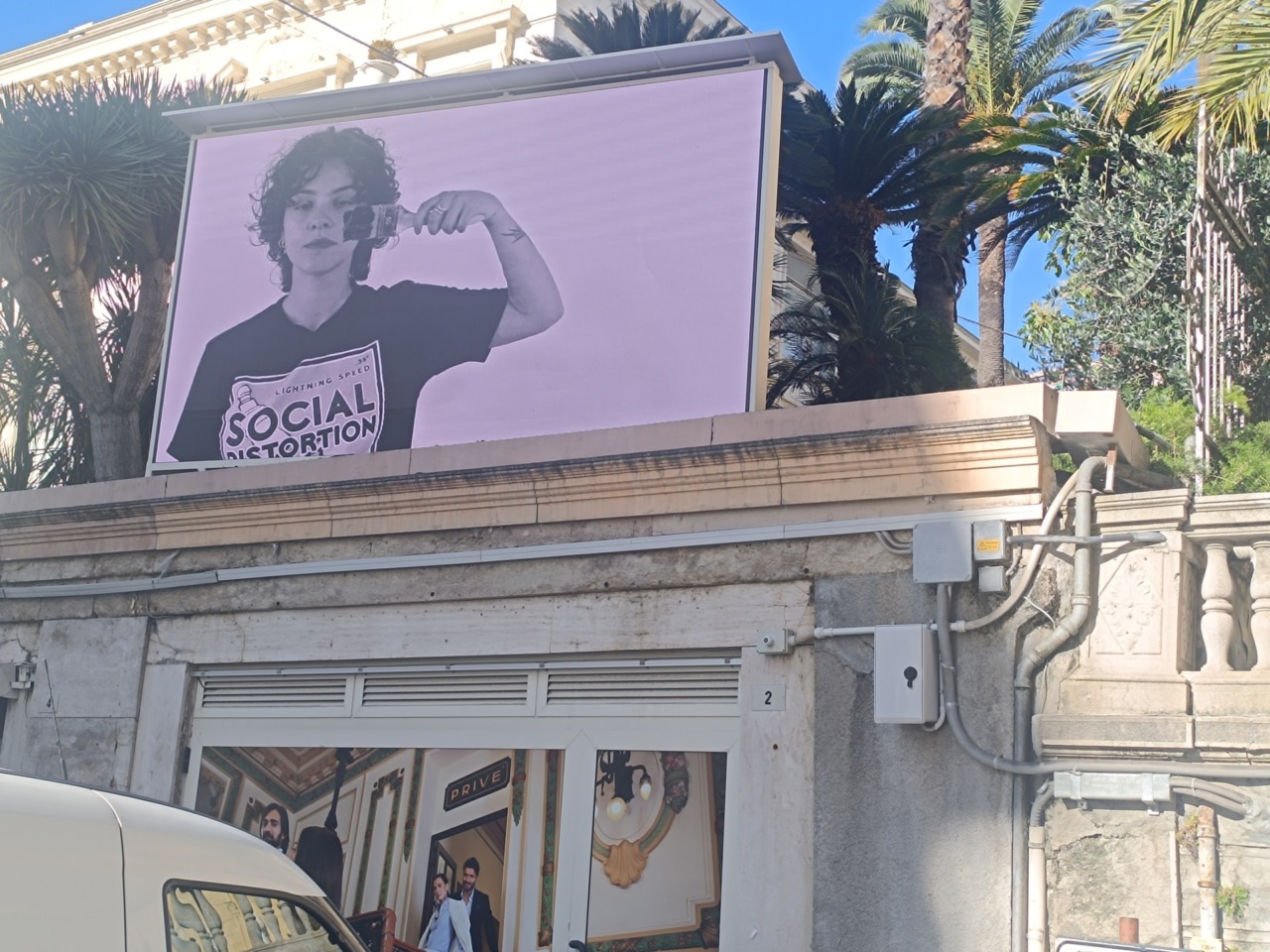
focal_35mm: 24
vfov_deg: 56.8
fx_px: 881
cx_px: 635
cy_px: 476
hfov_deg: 71.6
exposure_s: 1/336
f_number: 1.65
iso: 50
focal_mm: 6.14
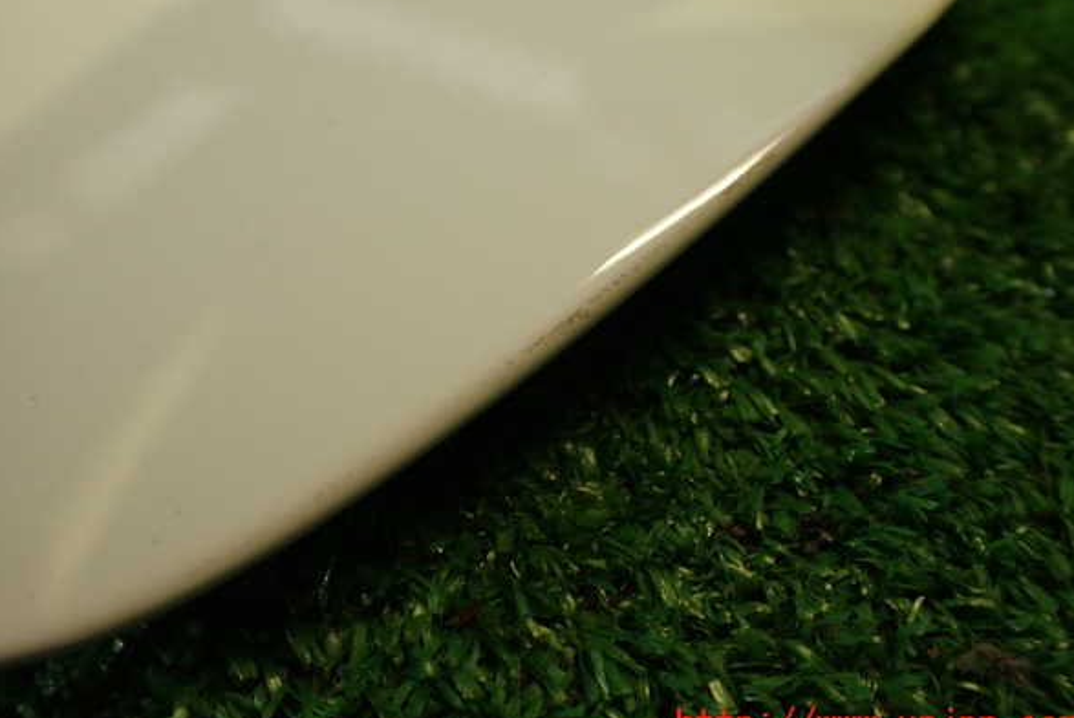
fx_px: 1015
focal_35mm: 34
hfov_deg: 55.8
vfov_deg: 38.9
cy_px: 337
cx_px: 540
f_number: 2.4
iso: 160
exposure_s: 1/60
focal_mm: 5.79
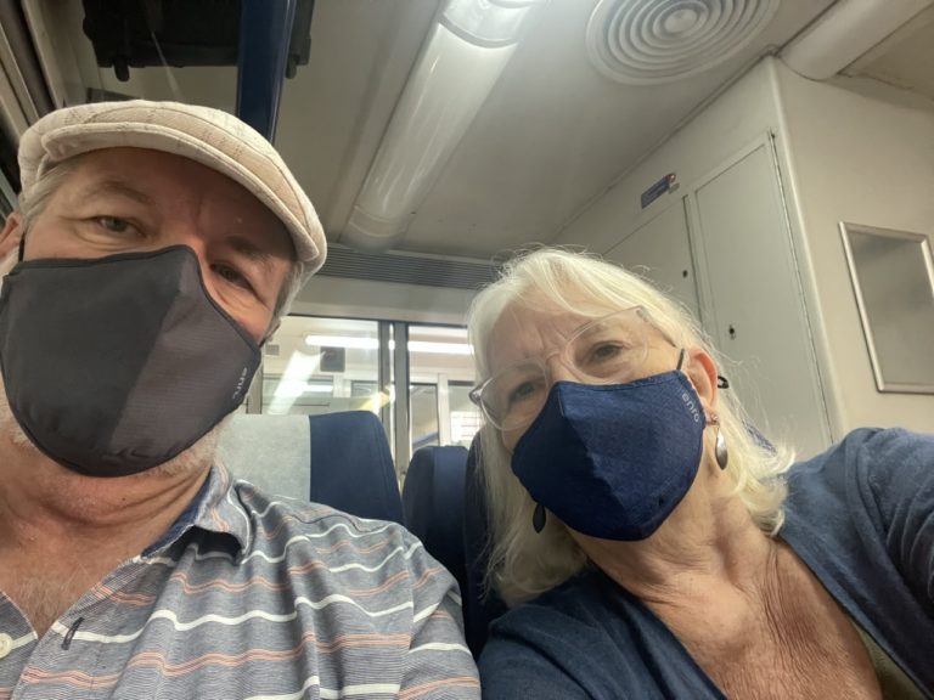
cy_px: 350
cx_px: 467
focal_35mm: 23
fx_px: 621
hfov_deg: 73.9
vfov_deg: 58.9
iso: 640
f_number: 2.2
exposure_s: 1/21
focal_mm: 2.71
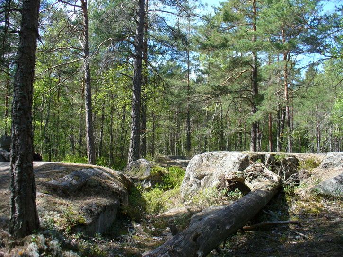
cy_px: 128
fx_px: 367
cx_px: 172
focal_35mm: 37
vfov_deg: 38.7
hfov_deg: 50.1
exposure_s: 1/400
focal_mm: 6.1
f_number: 2.8
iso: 100
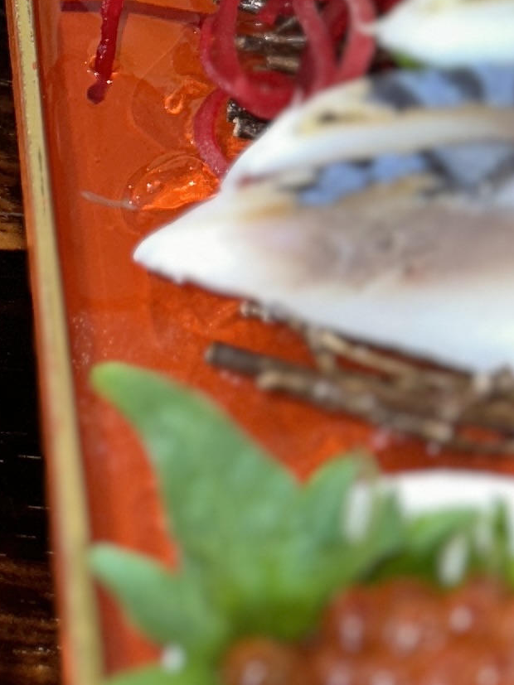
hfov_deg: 10.9
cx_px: -669
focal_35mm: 117
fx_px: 2317
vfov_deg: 16.7
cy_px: 107
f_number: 1.78
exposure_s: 1/53
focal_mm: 6.86
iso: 100
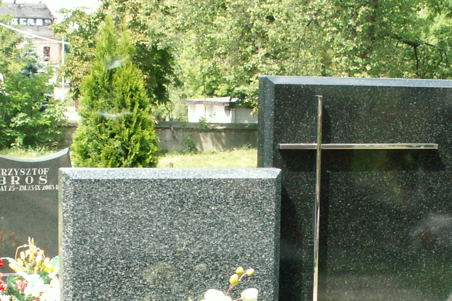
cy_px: 340
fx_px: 1381
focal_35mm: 110
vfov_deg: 12.2
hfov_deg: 18.0
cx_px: 482
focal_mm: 7.86
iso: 50
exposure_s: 1/50
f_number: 7.1
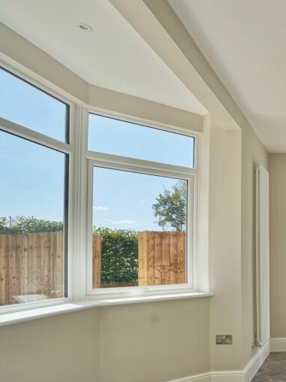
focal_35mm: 31
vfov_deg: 57.5
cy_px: 243
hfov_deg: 33.8
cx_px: 366
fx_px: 341
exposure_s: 1/160
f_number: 6.3
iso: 100
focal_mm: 16
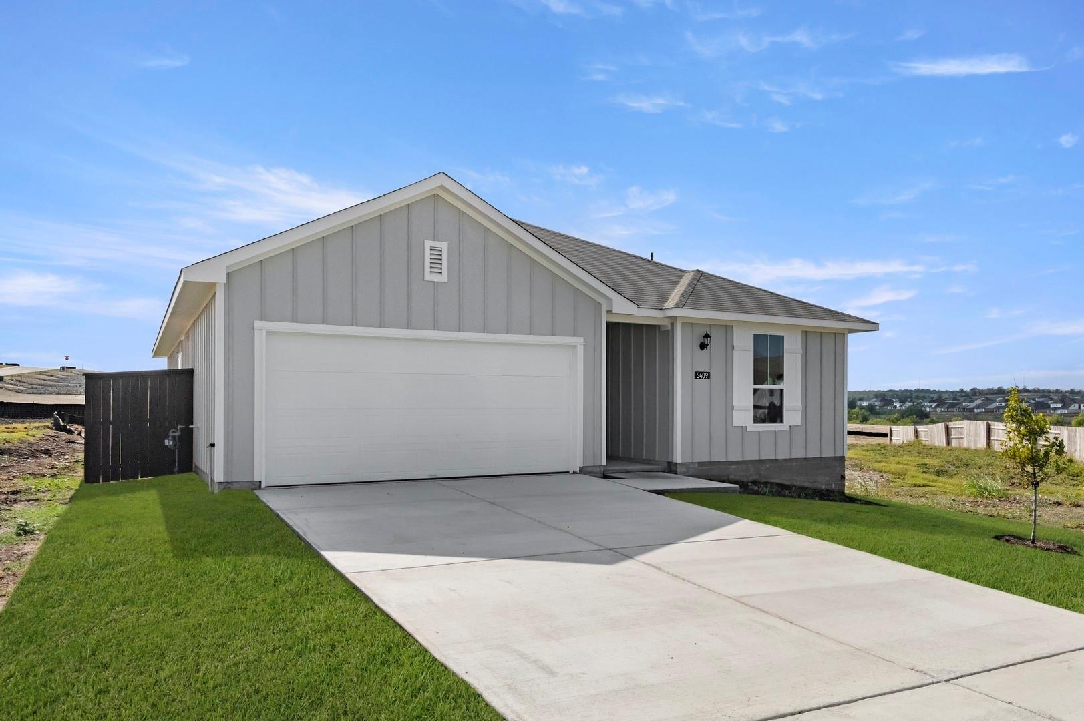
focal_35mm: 36
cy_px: 360
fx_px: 1083
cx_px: 542
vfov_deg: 36.8
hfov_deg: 53.2
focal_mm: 24
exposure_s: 1/3200
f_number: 8
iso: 400
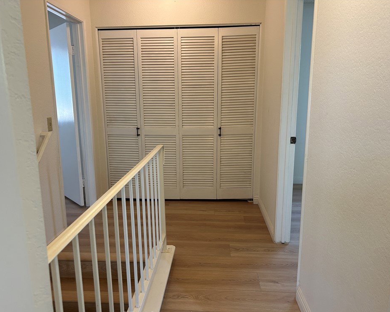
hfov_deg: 62.2
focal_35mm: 28
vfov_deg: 51.5
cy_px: 160
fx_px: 323
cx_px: 192
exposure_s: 1/120
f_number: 1.5
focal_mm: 5.7
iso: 125
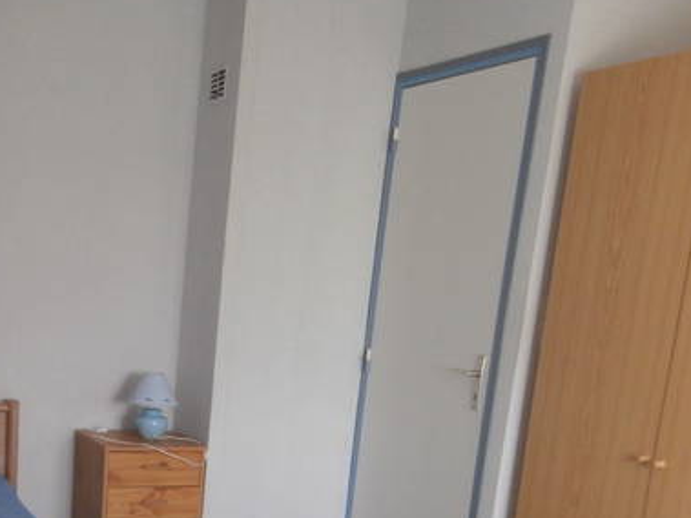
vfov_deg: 27.8
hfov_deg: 36.6
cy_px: 485
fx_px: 998
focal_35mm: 50
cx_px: 115
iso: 200
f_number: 3
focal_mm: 4.2
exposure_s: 1/30
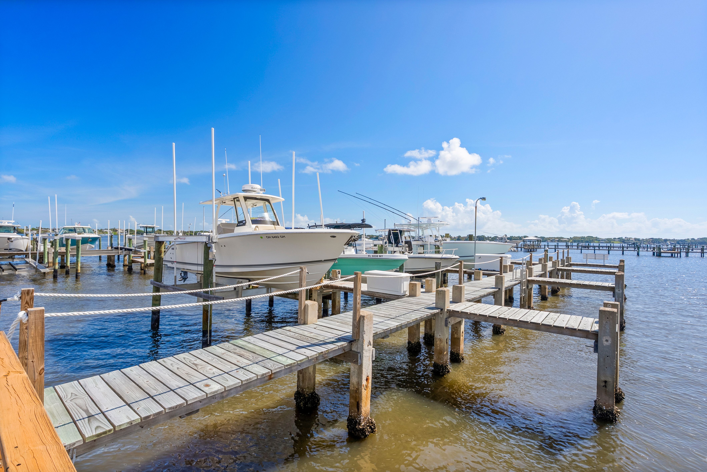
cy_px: 236
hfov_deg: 96.7
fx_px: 314
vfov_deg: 73.8
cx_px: 354
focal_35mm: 16
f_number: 8
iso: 640
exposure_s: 1/250
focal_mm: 16
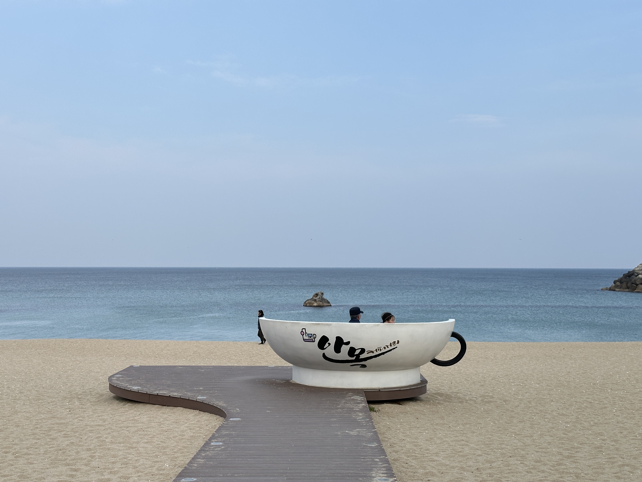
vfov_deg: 30.3
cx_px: 321
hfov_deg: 39.7
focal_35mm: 48
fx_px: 890
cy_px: 241
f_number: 1.78
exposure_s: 1/3257
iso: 64
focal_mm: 6.86
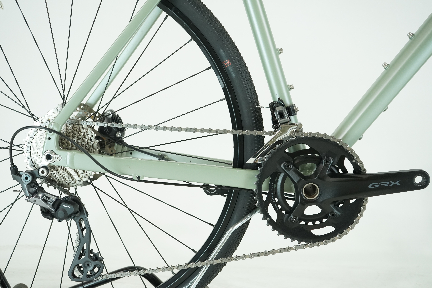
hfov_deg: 41.9
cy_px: 144
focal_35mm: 47
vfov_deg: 28.6
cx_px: 216
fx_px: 564
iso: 1600
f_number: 5.6
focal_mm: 47
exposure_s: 1/200
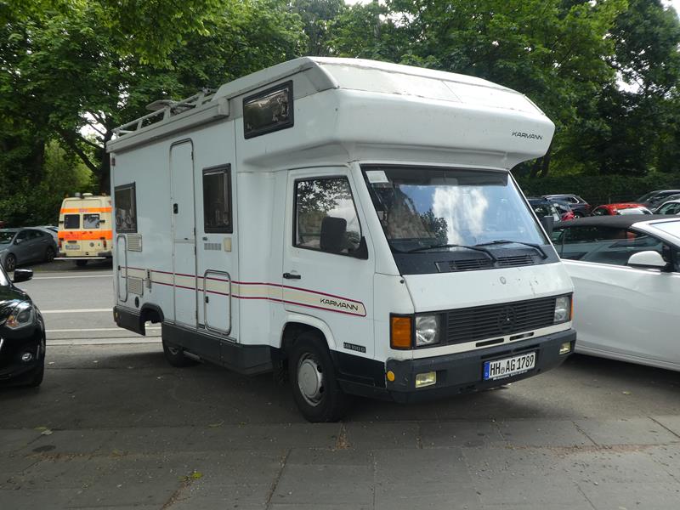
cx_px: 340
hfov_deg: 58.4
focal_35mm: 31
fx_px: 609
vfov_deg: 45.4
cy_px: 255
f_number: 3.5
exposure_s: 1/160
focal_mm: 5.4
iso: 80
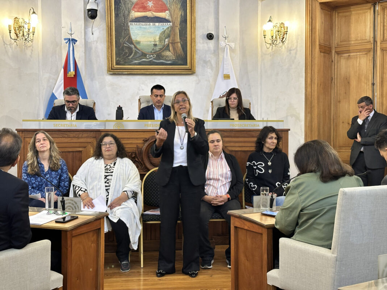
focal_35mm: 48
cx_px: 194
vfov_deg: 30.3
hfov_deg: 39.7
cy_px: 145
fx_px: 537
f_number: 1.78
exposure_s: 1/50
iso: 160
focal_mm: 6.86
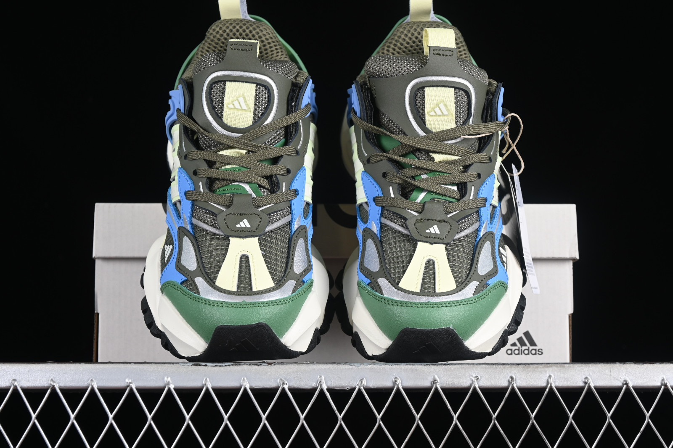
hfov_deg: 27.0
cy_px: 224
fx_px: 1402
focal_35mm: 75
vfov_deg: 18.2
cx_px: 336
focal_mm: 50
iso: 160
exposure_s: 1/60
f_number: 6.3
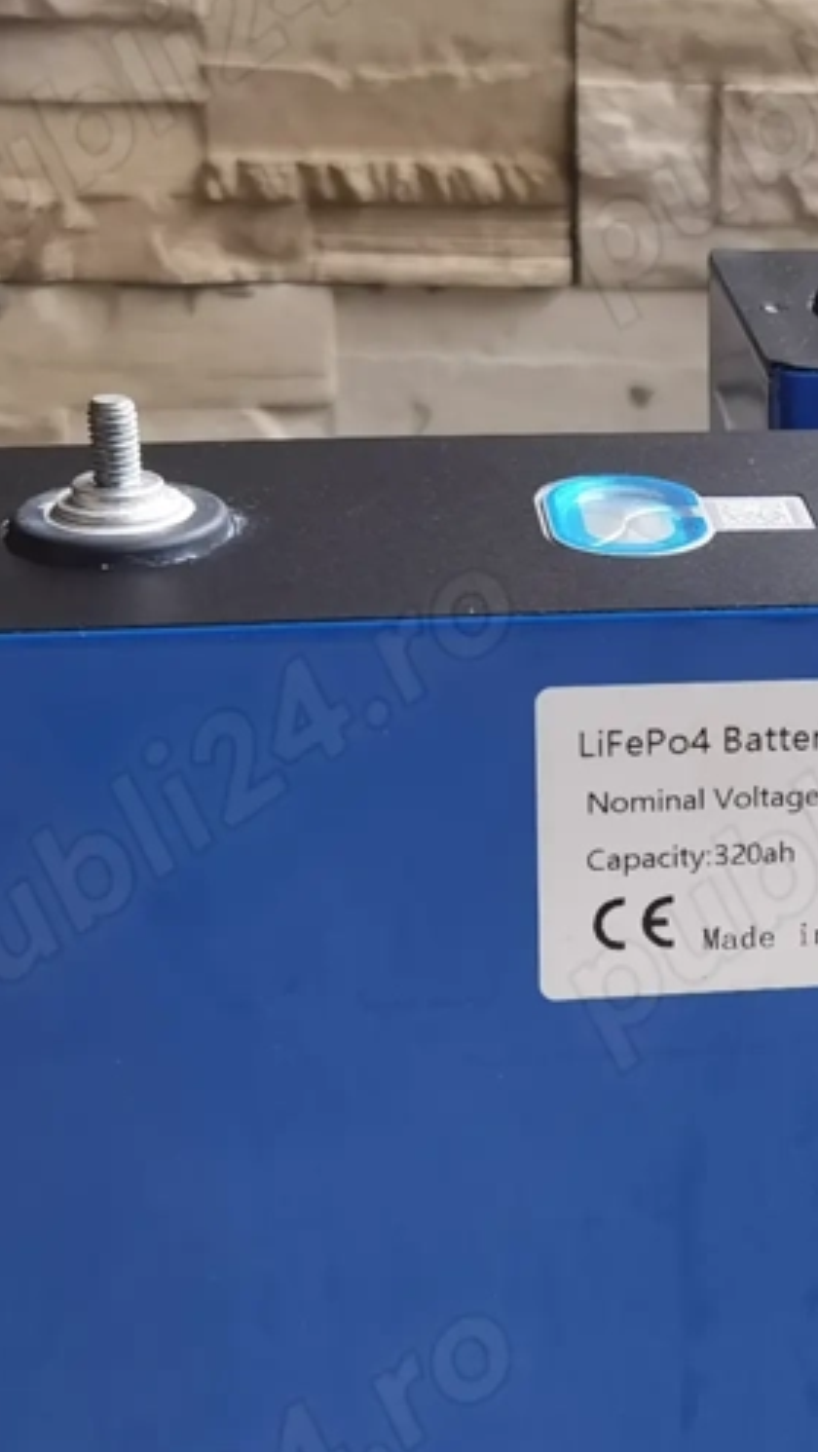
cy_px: 853
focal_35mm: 92
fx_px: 3543
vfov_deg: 23.1
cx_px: 1221
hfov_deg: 12.5
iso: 50
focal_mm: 6.71
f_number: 1.9
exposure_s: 1/148
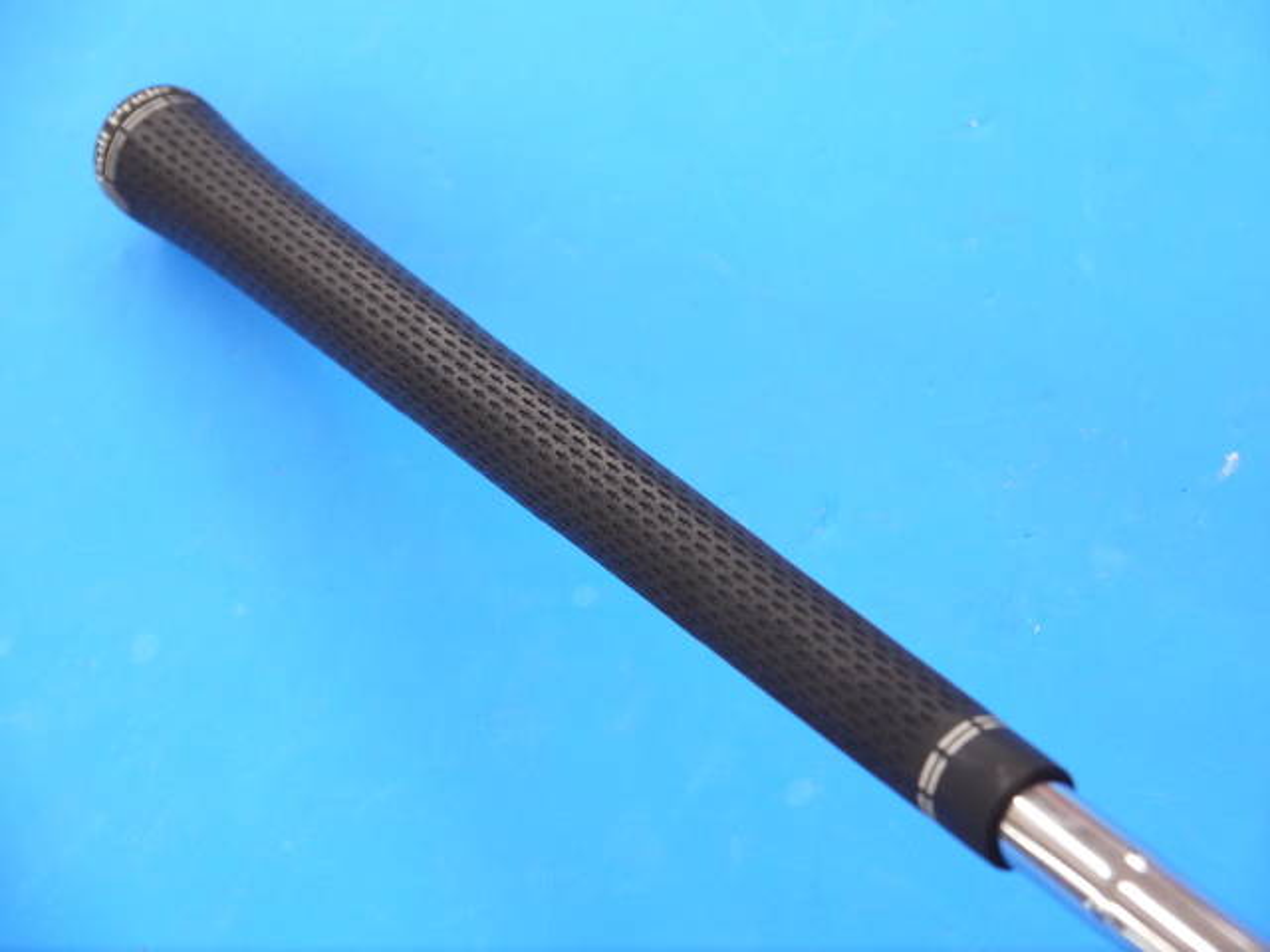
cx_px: 635
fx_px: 3082
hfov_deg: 23.3
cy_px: 476
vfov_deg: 17.6
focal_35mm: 84
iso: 800
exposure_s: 1/80
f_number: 5.6
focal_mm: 42
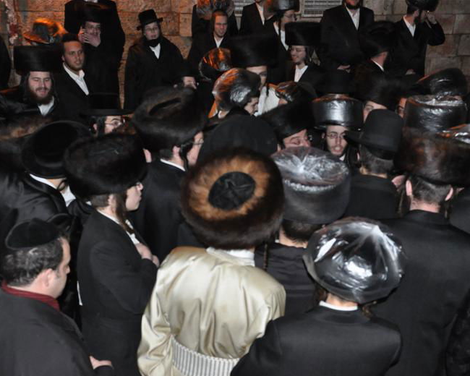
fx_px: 626
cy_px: 191
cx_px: 250
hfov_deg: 41.1
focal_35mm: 45
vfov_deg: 33.4
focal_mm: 26
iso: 2000
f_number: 5
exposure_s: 1/60
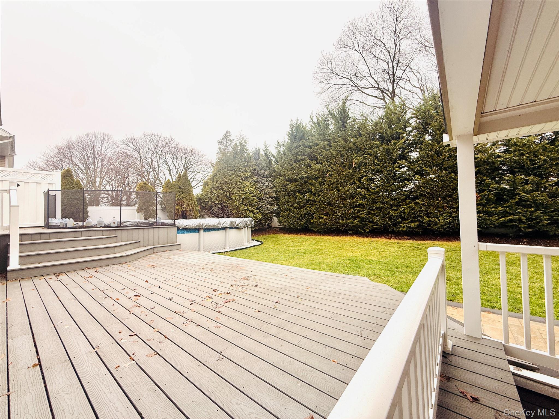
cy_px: 210
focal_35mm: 14
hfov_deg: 102.1
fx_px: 226
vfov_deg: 85.7
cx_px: 280
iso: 64
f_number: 2.2
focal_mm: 2.22
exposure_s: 1/120
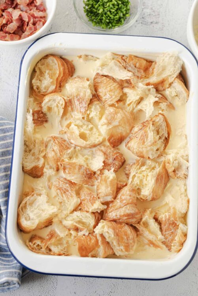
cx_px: 99
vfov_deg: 39.6
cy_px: 148
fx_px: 412
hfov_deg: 27.0
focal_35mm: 50
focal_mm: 50
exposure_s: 1/50
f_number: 4
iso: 125
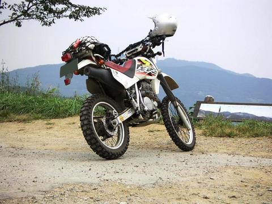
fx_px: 621
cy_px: 102
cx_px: 136
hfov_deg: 24.7
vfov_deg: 18.7
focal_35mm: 79
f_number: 3.4
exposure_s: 1/350
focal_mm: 10.3
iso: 64
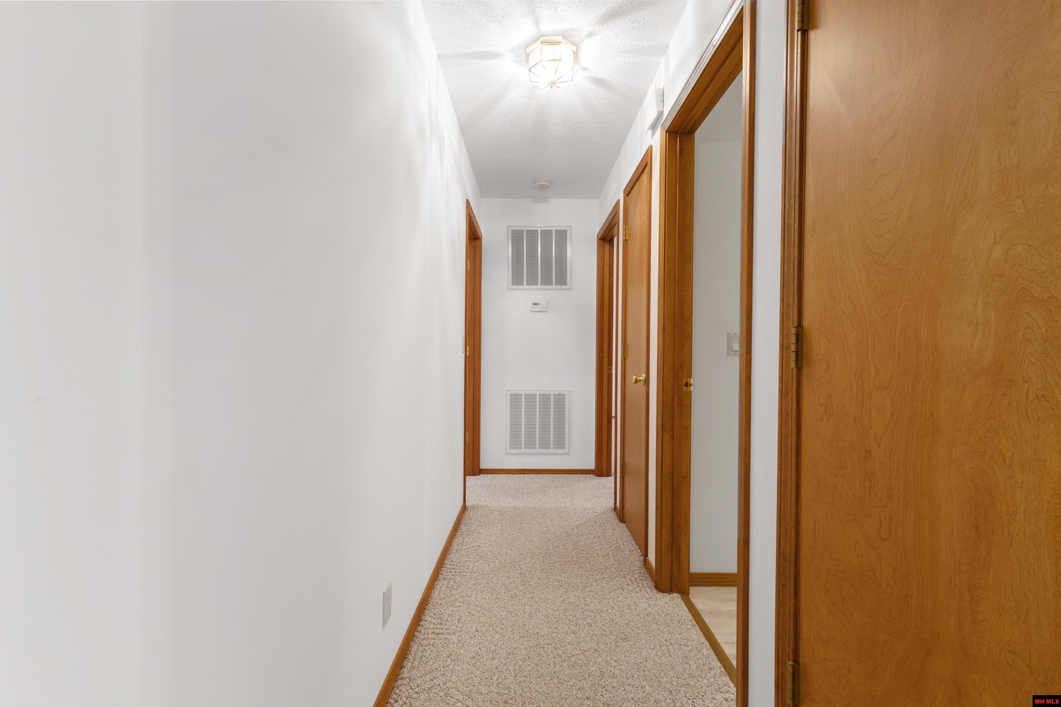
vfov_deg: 77.3
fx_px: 442
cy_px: 354
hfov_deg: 100.4
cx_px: 530
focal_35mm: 15
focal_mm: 10
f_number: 9
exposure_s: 3.2
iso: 200
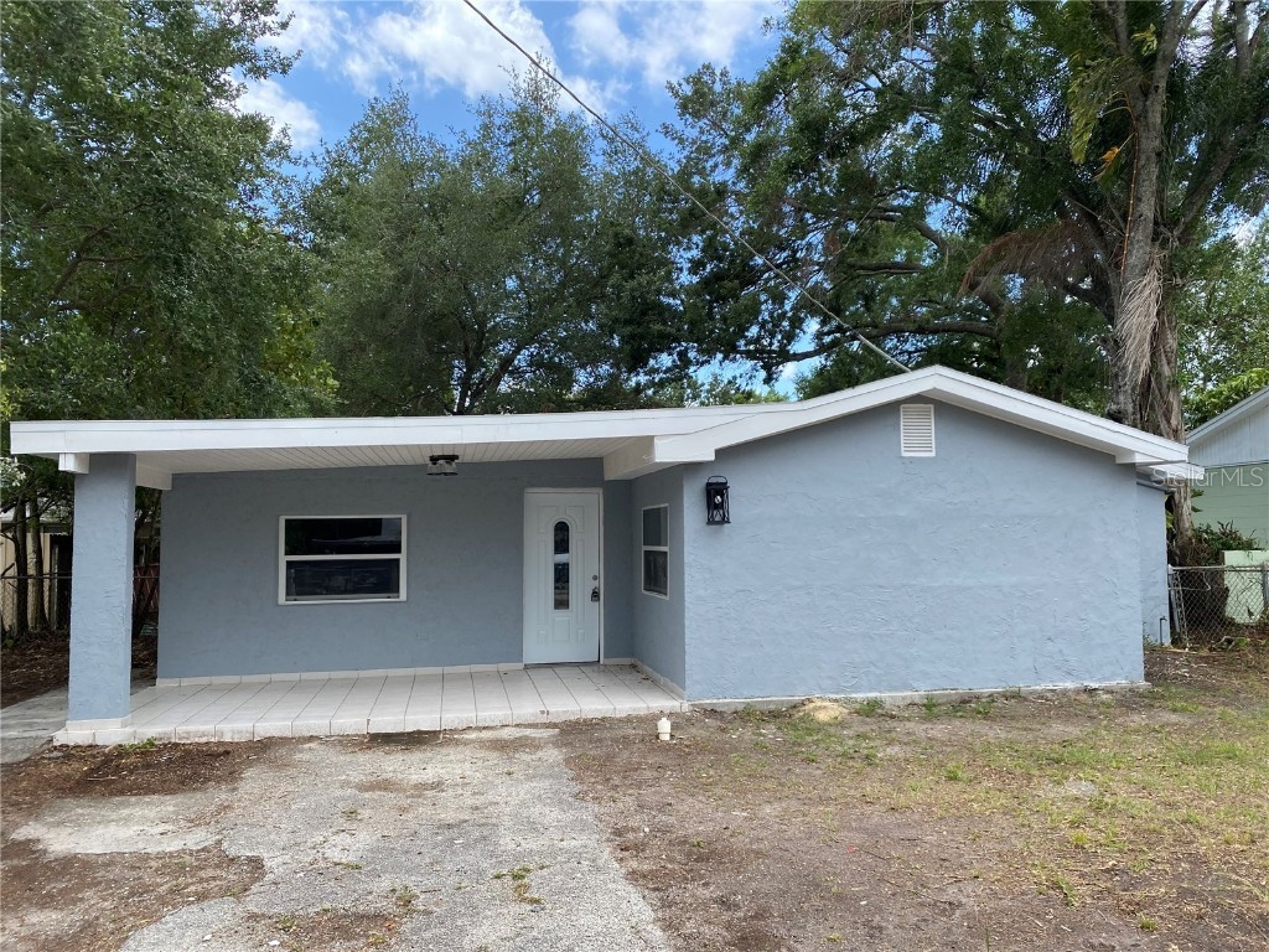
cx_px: 634
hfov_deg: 67.3
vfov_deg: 53.1
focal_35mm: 26
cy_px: 476
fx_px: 953
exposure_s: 1/871
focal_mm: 4.25
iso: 32
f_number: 1.8
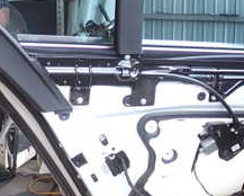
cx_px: 196
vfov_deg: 19.0
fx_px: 585
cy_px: 96
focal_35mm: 81
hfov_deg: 23.2
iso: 200
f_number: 2.3
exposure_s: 1/60
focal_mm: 5.4
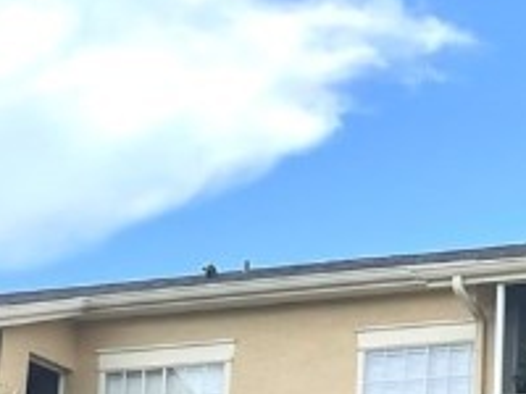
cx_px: 878
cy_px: 588
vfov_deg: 10.8
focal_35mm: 133
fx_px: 2021
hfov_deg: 13.6
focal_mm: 4.2
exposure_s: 1/2882
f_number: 1.6
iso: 32
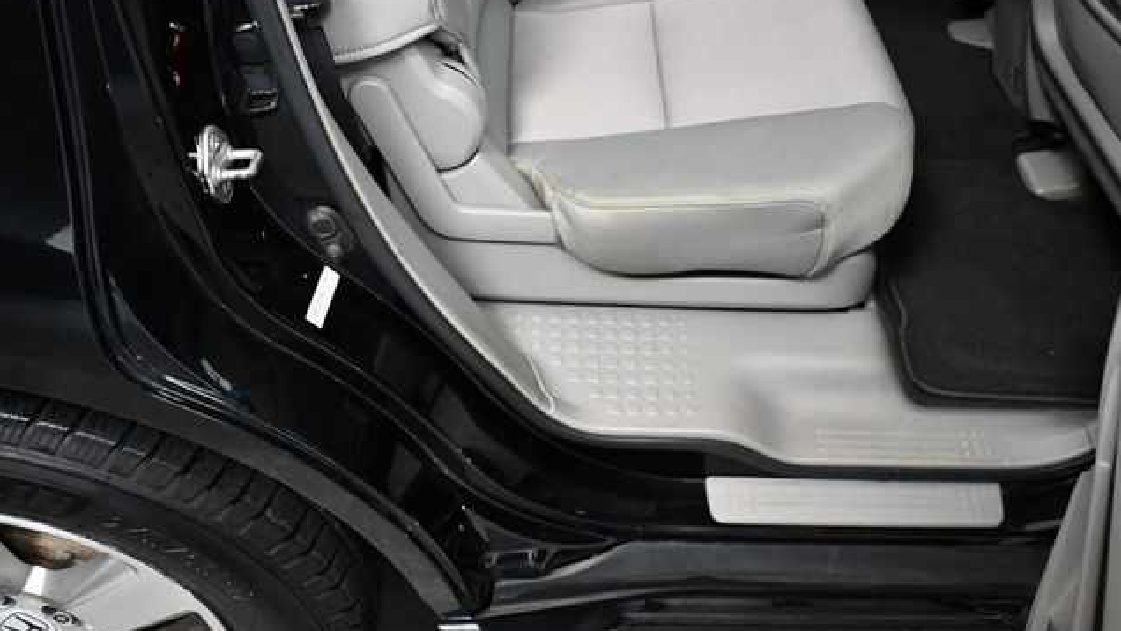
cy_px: 324
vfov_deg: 31.2
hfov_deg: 52.8
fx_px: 1130
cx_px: 560
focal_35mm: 38
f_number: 3.5
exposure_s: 1/100
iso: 3200
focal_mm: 18
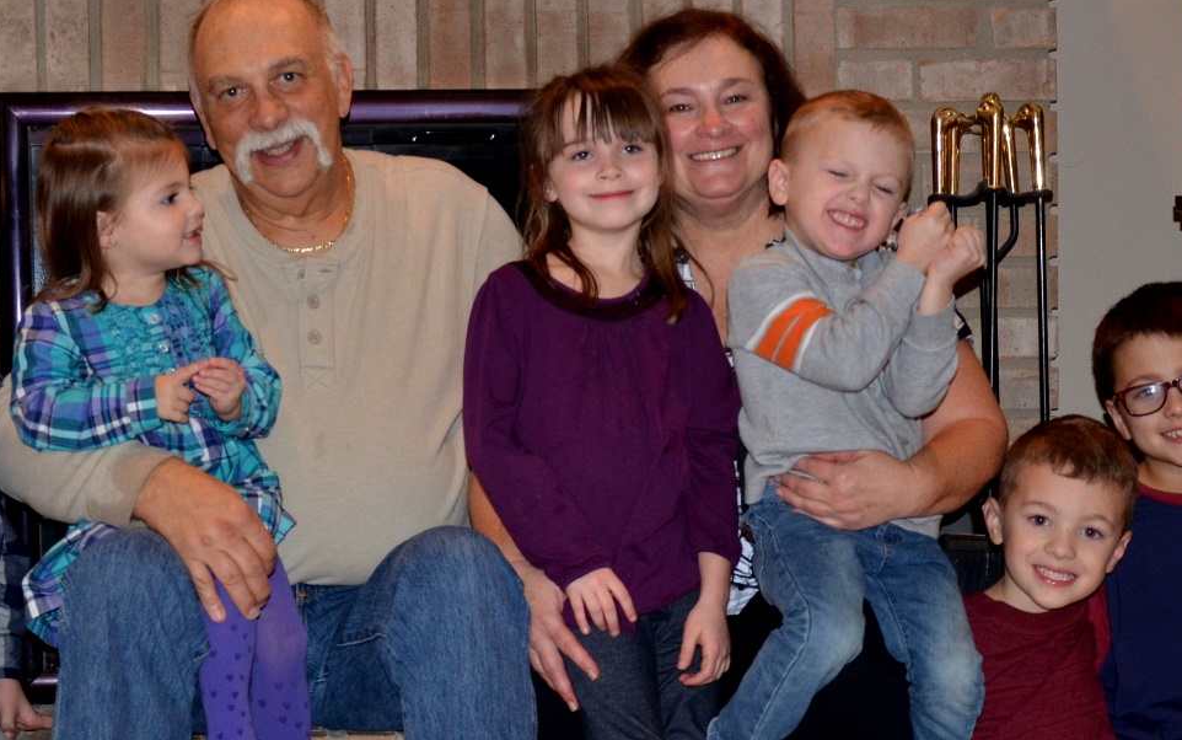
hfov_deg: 28.9
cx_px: 504
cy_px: 448
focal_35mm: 71
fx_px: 2288
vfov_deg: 18.3
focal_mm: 28
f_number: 4
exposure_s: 1/60
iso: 800
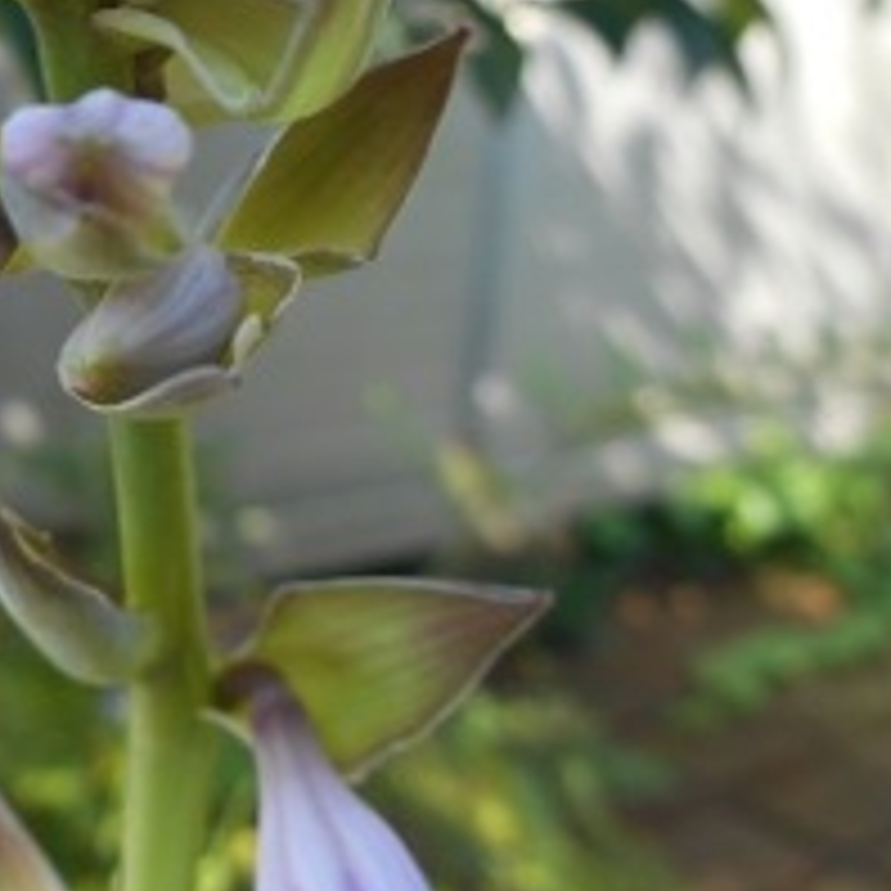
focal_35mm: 58
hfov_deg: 28.6
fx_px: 1689
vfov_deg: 29.3
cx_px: 115
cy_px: 279
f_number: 3.4
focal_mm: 4.7
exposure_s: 1/100
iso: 80
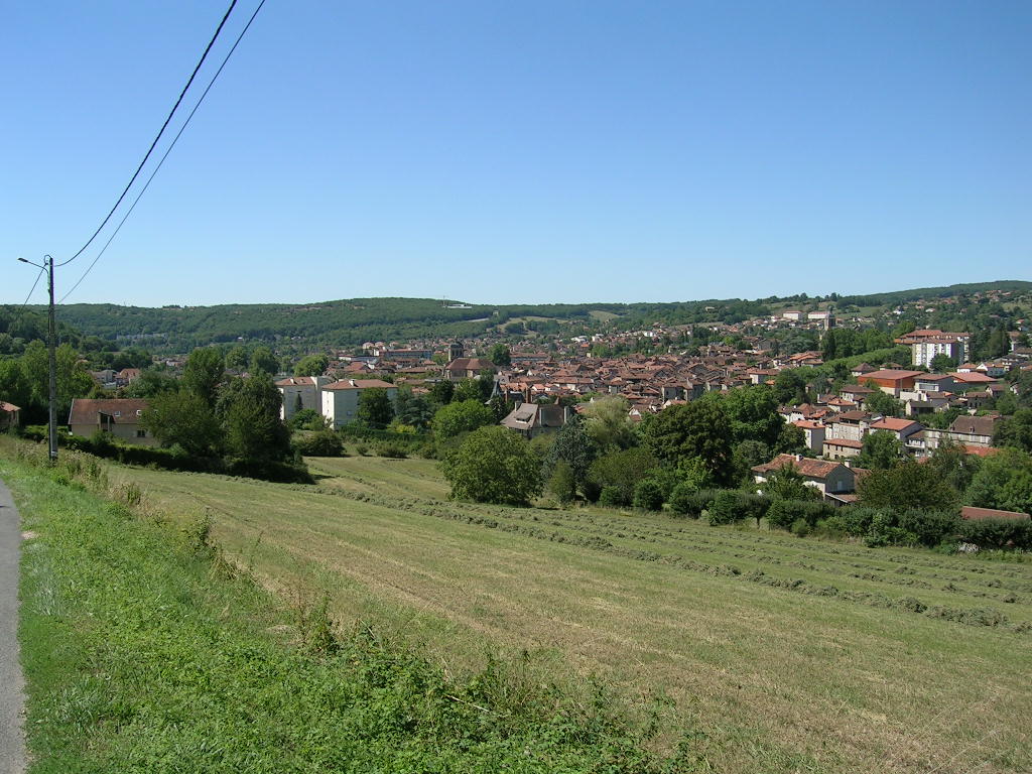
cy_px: 387
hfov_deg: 52.6
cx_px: 516
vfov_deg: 40.7
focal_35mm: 35
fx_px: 1043
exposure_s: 1/431
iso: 50
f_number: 4.8
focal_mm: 5.4
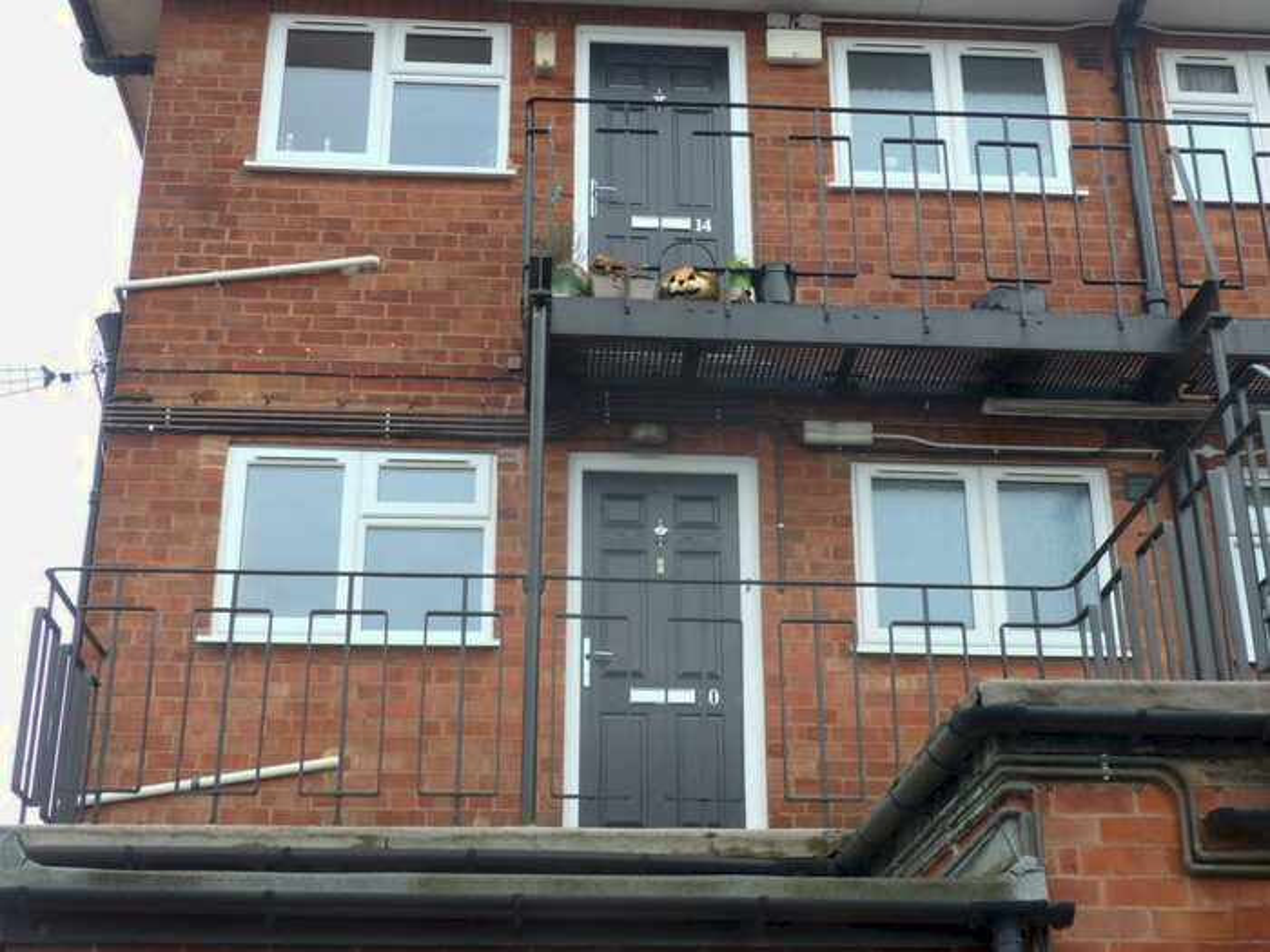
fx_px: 1798
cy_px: 476
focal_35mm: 49
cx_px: 635
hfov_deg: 38.9
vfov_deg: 29.7
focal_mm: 8.7
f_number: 4
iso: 100
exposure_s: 1/160
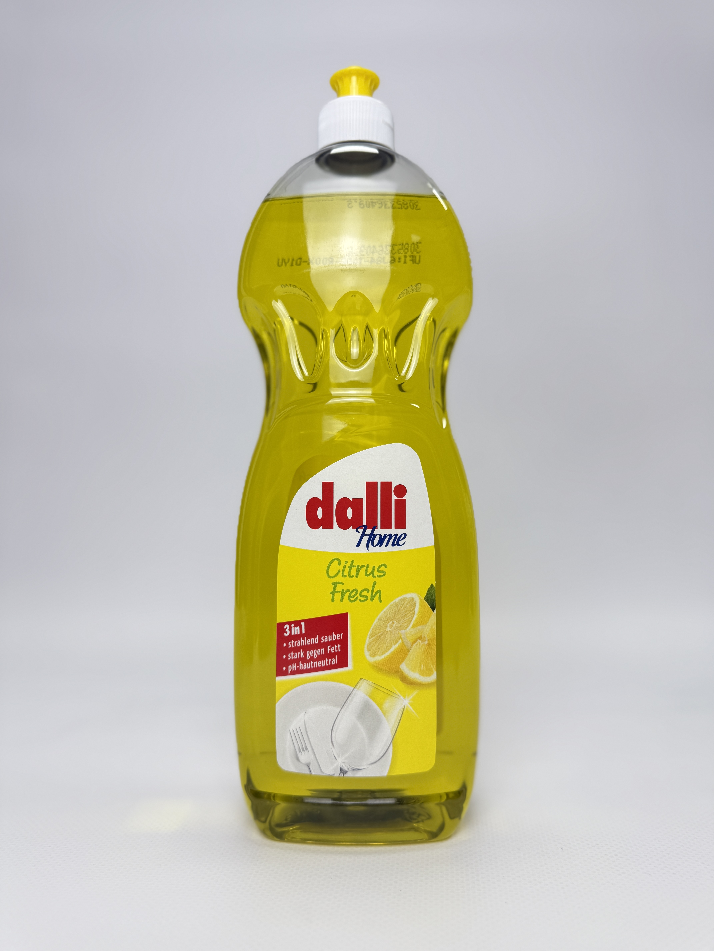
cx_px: 357
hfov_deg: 56.8
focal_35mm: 24
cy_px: 476
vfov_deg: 71.6
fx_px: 660
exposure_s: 1/200
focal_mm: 6.76
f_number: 1.78
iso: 80
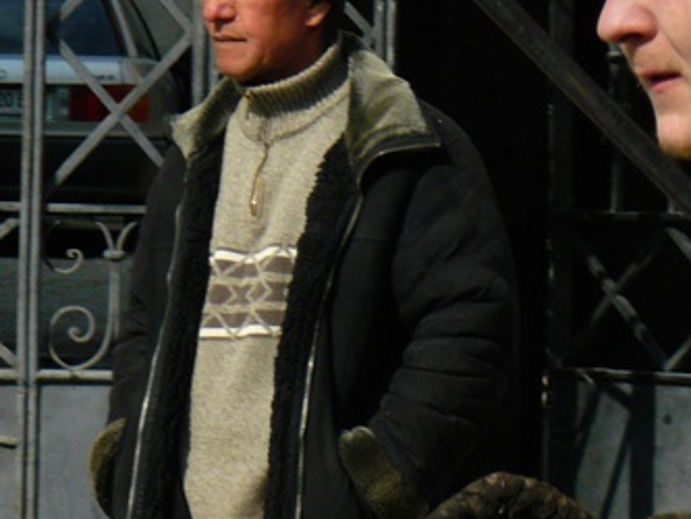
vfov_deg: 3.9
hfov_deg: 5.2
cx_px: 436
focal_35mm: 380
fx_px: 7588
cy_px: 48
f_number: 8
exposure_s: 1/400
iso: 200
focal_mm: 32.9
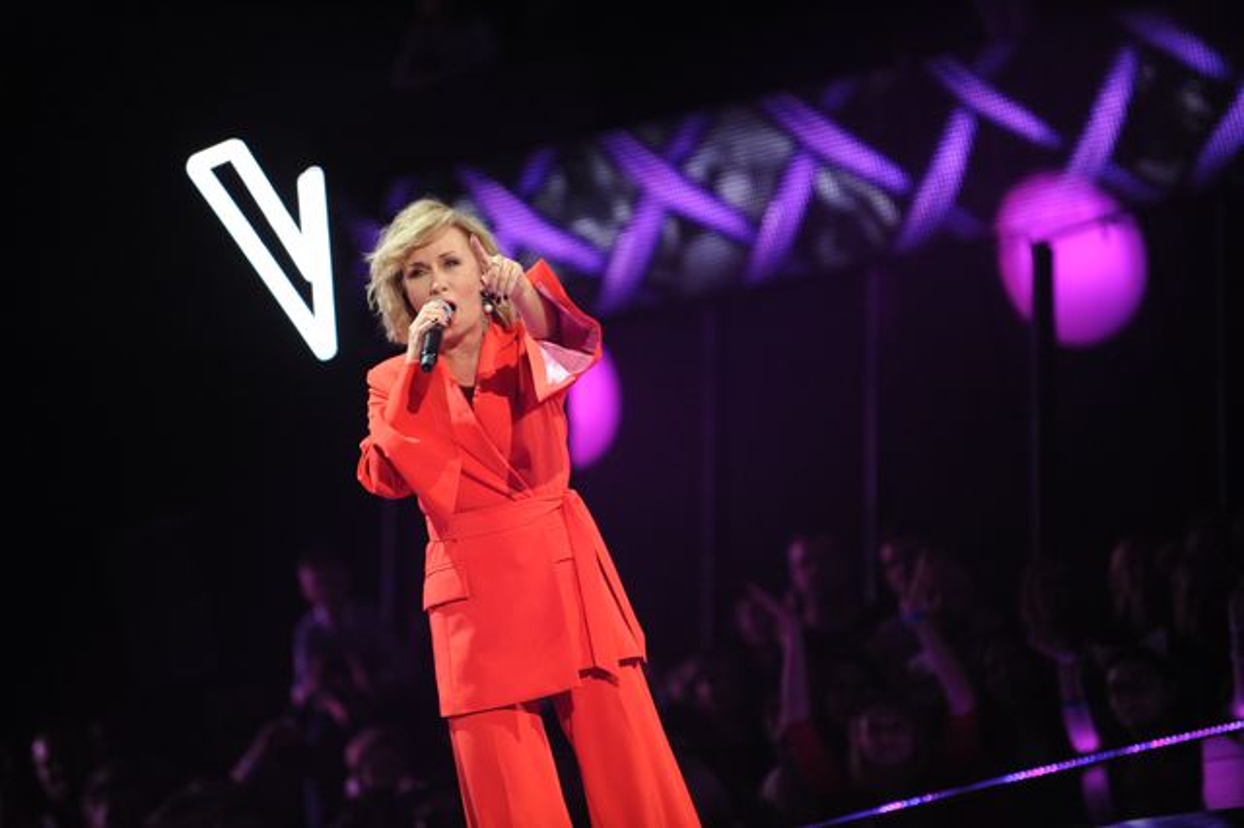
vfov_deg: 10.1
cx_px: 622
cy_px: 414
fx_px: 4662
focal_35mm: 135
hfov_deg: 15.2
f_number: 3.2
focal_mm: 135
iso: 2500
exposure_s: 1/200
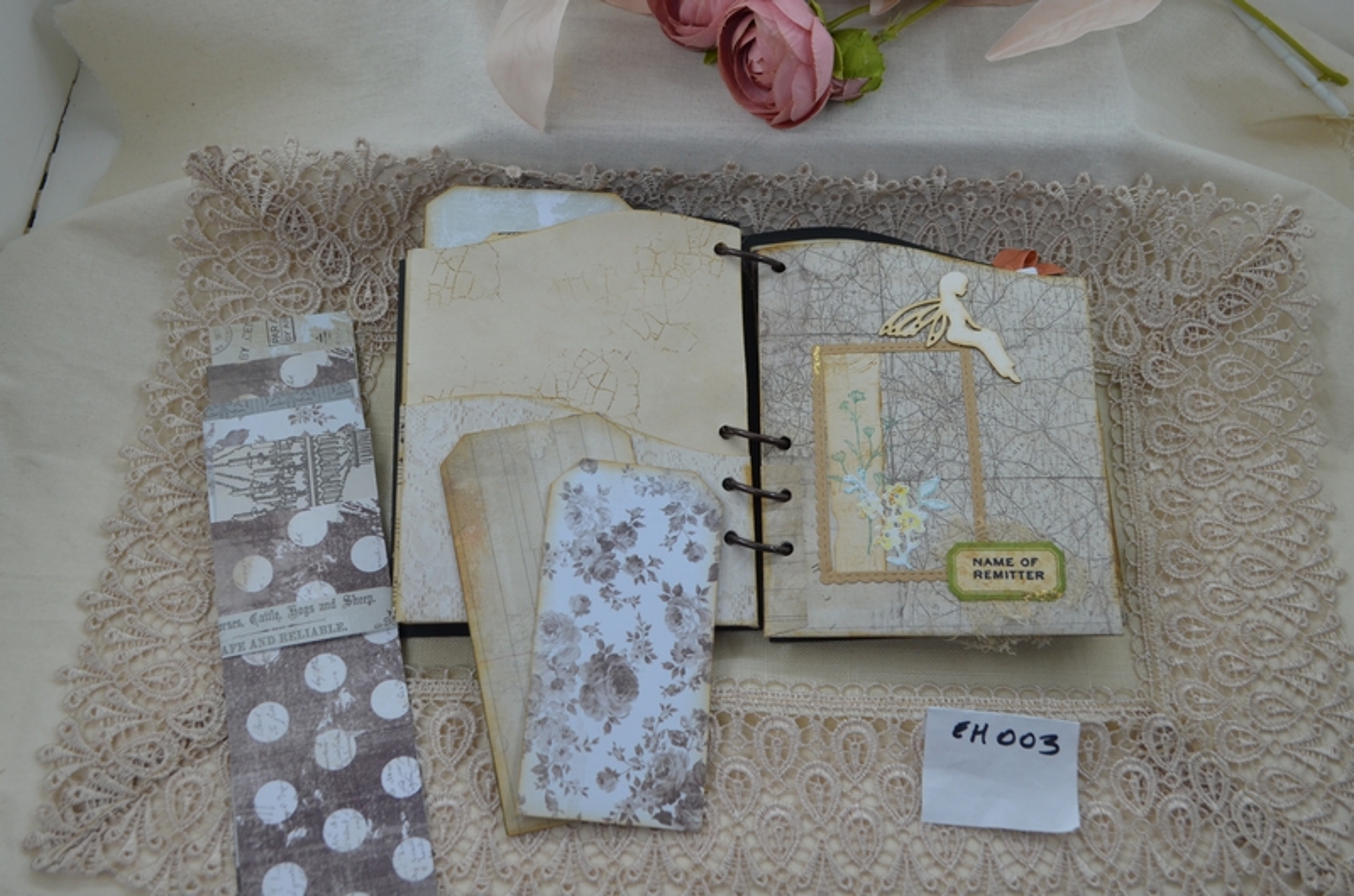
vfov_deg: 36.7
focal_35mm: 36
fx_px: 1351
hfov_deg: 53.2
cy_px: 448
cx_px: 677
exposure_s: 1/60
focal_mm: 24
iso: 360
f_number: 5.6
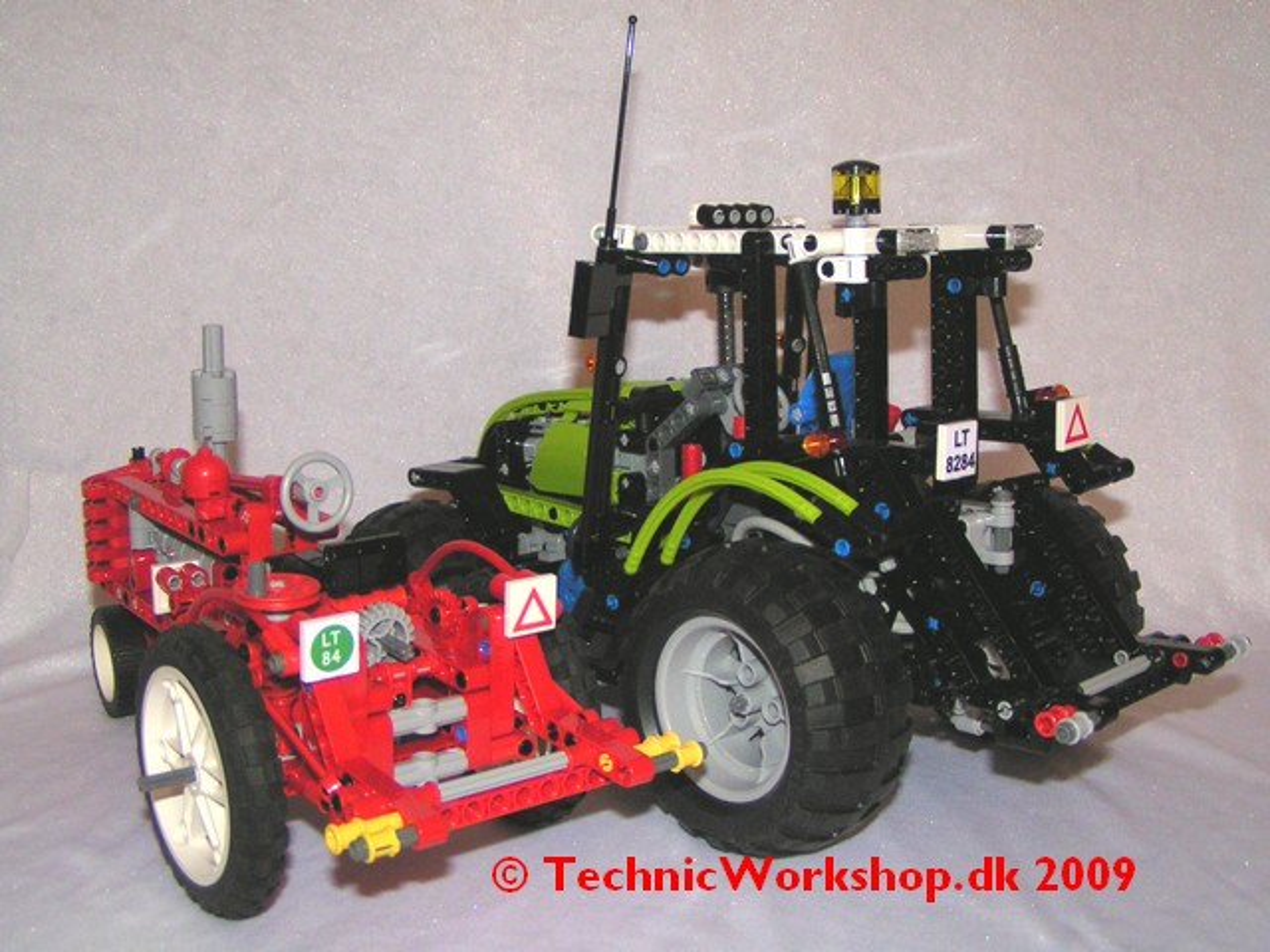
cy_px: 476
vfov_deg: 37.7
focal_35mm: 38
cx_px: 635
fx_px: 1394
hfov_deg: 49.0
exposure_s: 1/40
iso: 200
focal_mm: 5.8
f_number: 2.8
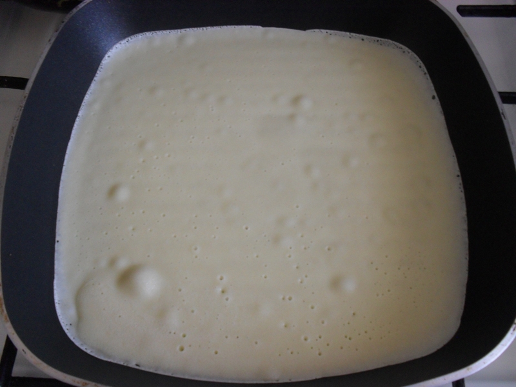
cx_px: 258
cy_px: 194
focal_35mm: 35
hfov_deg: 52.6
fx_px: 522
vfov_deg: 40.7
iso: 200
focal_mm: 6.3
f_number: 3.2
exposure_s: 1/8
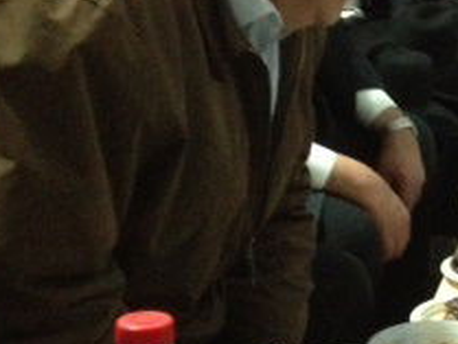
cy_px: 92
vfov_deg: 13.8
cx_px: 568
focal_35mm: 107
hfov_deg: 17.4
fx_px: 1417
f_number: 2.4
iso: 640
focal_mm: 4.28
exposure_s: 1/15
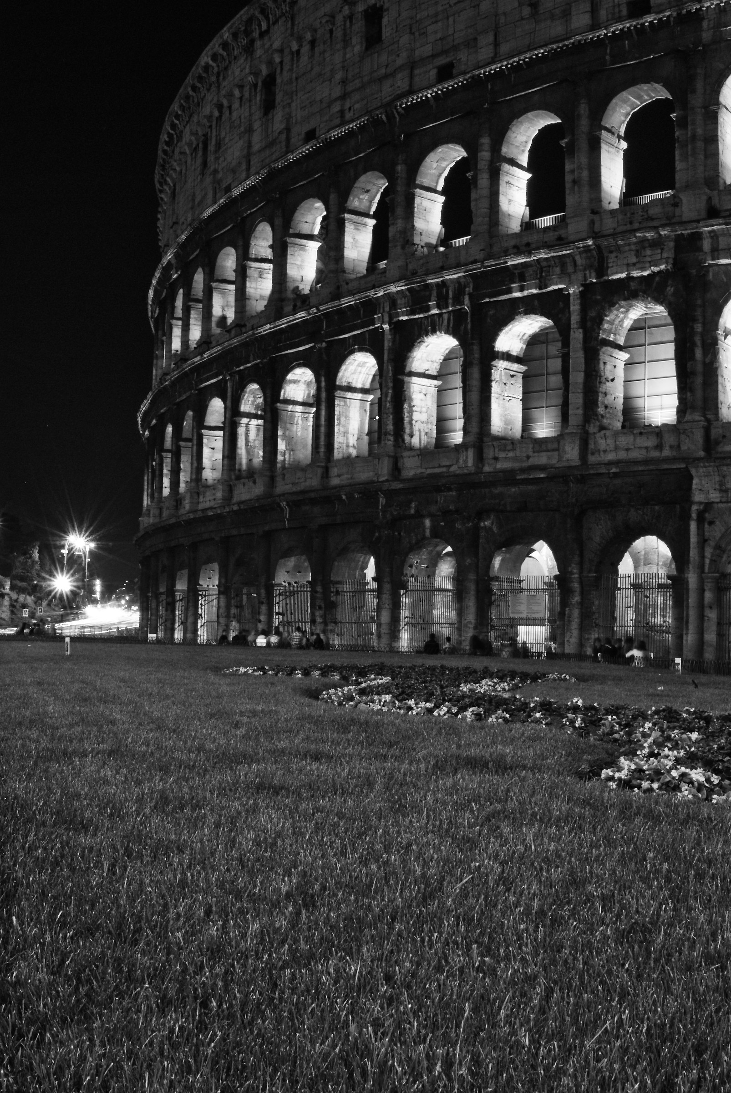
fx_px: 1276
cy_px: 546
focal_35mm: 42
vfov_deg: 46.4
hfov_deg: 32.0
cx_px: 366
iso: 200
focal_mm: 28
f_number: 22
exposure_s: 30
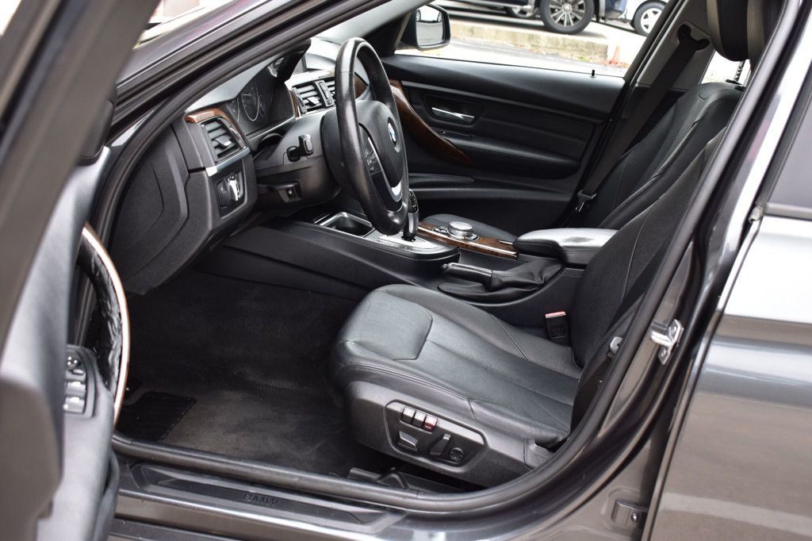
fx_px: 1015
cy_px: 270
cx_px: 406
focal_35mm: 45
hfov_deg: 43.6
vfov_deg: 29.8
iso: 400
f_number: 7.1
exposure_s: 1/25
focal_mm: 30
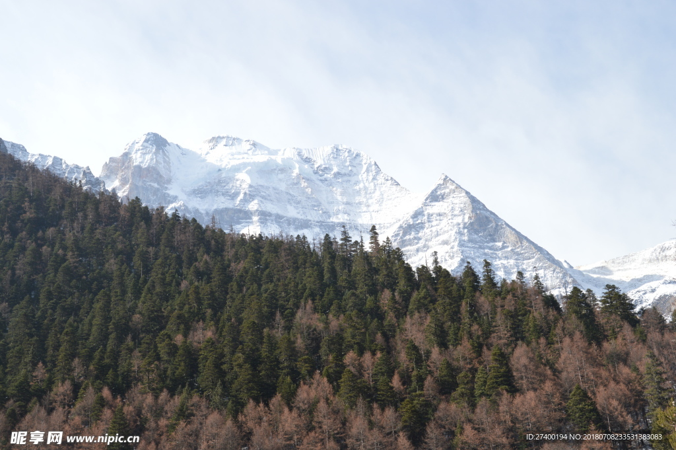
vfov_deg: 28.0
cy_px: 225
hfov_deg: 41.1
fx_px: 901
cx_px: 338
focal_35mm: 48
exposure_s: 1/80
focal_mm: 32
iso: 100
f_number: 8
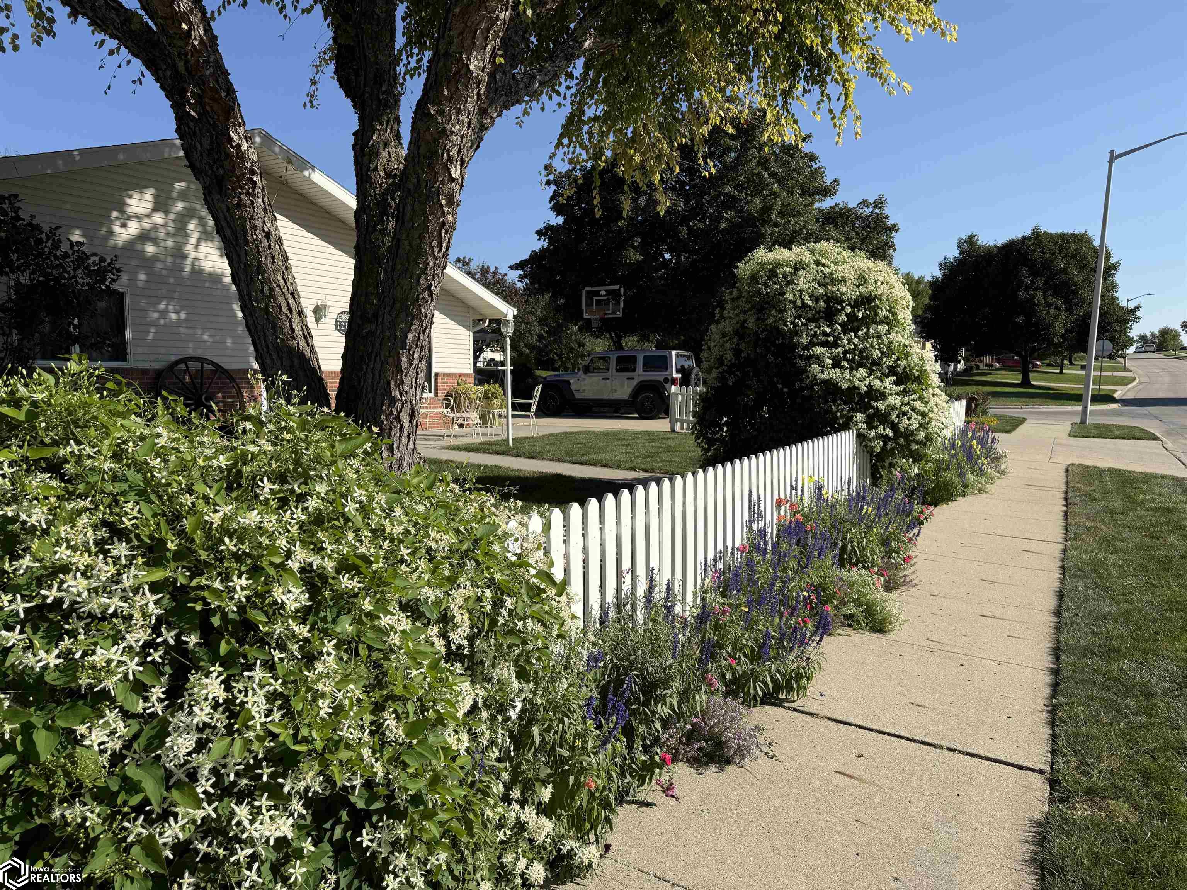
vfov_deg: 56.8
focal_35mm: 24
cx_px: 594
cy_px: 445
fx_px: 823
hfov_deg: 71.6
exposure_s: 1/4975
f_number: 1.78
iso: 80
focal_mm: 6.76
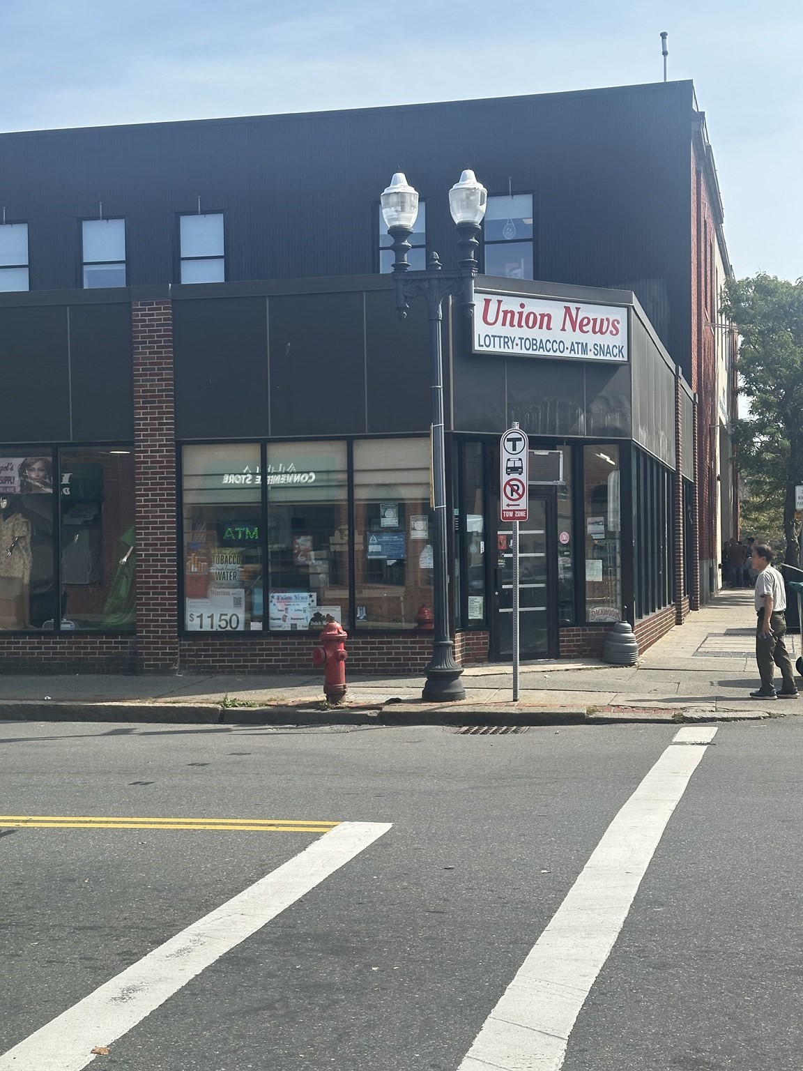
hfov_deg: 30.3
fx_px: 1485
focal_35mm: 48
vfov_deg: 39.7
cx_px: 402
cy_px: 536
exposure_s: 1/2358
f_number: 1.78
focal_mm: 6.86
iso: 64
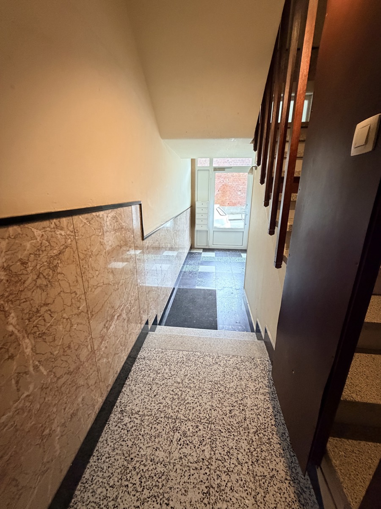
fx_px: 205
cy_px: 254
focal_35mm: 14
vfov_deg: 102.1
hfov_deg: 85.7
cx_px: 190
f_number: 2.2
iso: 640
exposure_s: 1/50
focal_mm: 2.22
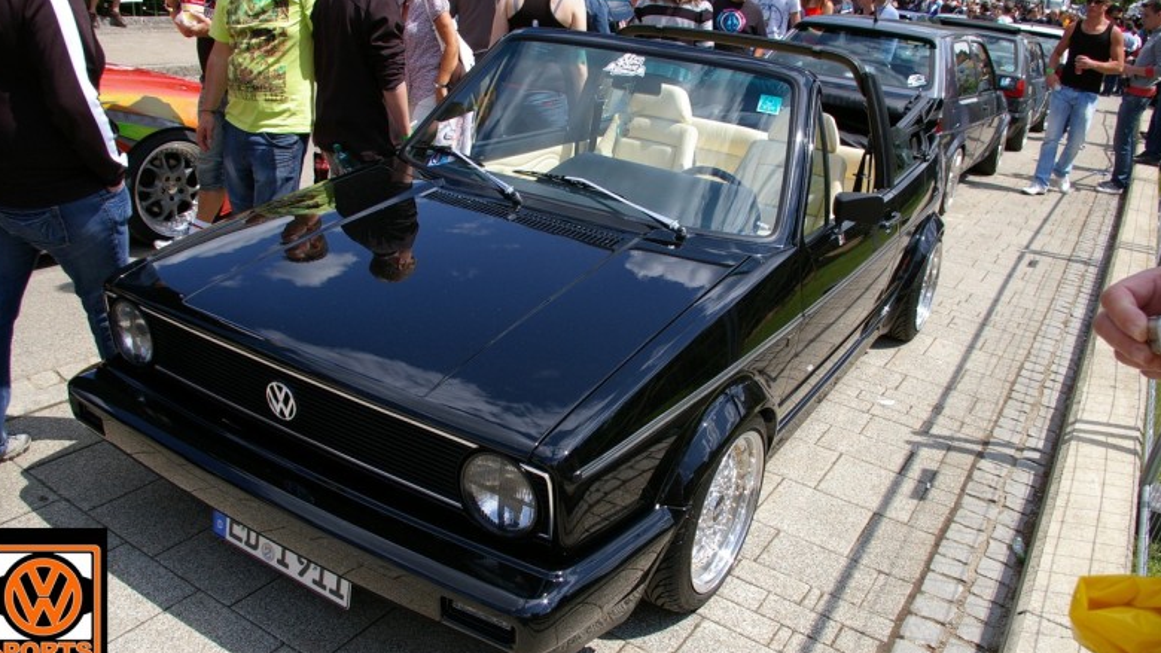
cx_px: 575
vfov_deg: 40.2
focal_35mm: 29
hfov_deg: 66.1
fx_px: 893
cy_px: 322
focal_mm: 18
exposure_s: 1/350
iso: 200
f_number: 6.7
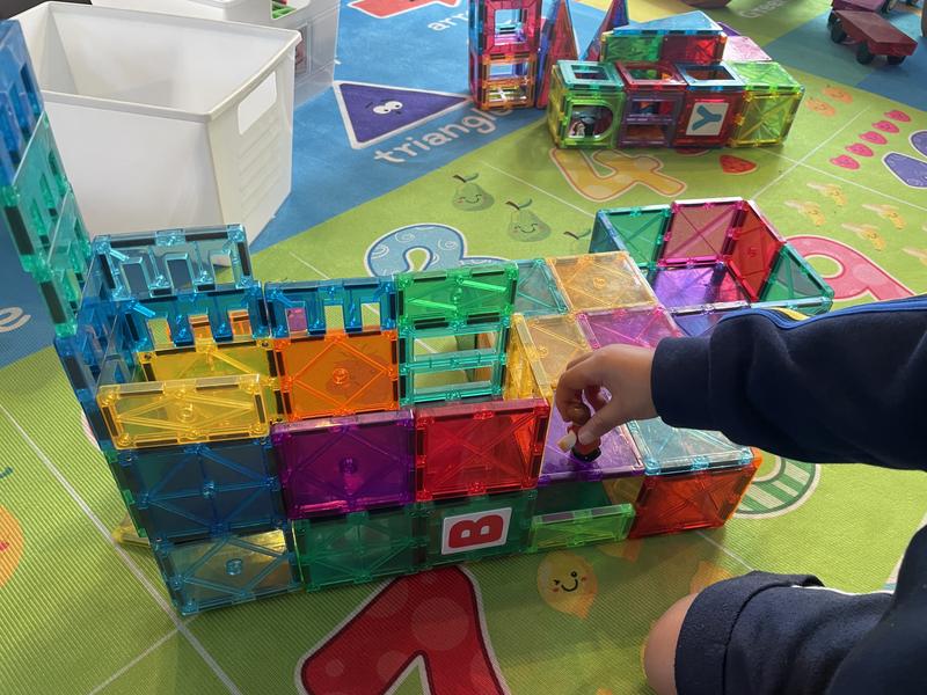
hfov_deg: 67.3
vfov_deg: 53.1
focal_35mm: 26
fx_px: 696
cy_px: 348
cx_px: 464
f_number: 1.6
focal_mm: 4.2
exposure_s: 1/60
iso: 125
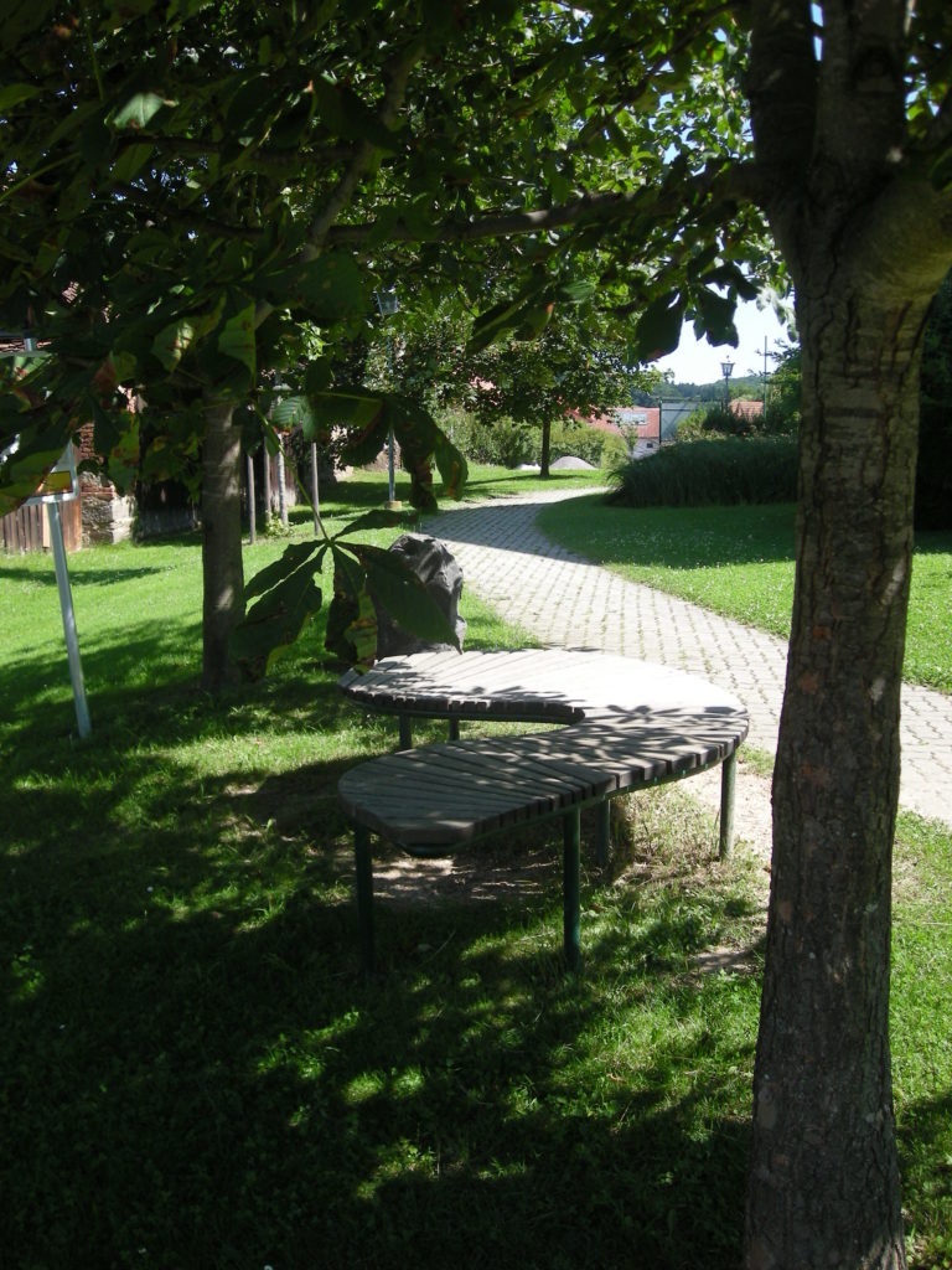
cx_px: 476
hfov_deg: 40.7
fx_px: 1283
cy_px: 635
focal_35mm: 35
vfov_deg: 52.6
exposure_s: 1/301
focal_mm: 5.7
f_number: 2.8
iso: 50
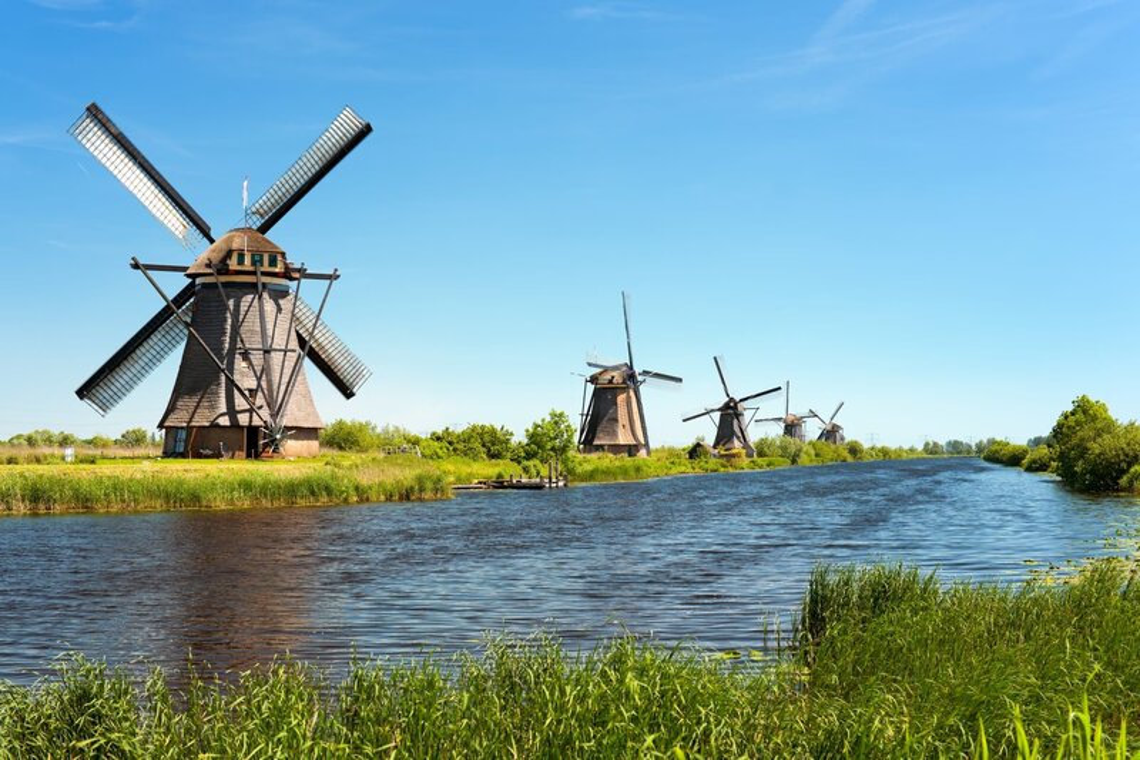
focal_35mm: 50
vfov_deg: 27.0
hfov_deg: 39.6
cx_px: 570
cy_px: 380
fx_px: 1583
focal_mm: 50
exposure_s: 1/60
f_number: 8
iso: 100
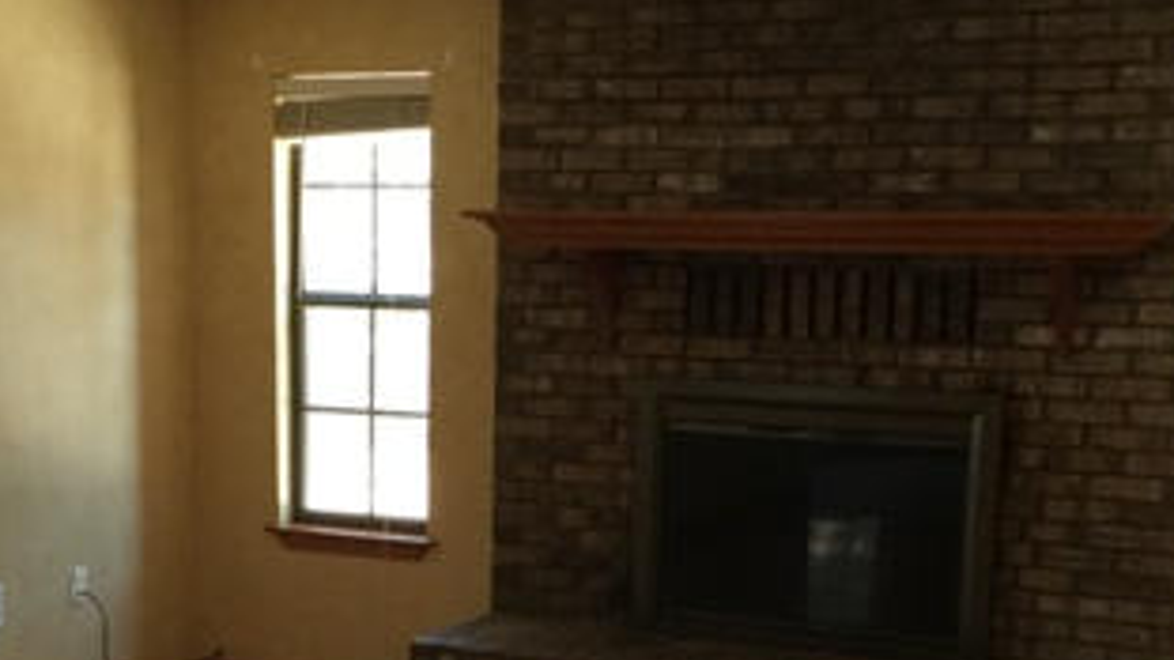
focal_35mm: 65
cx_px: 506
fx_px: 2024
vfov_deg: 18.1
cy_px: 656
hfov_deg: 32.3
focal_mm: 4.15
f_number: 2.2
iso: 64
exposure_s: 1/15
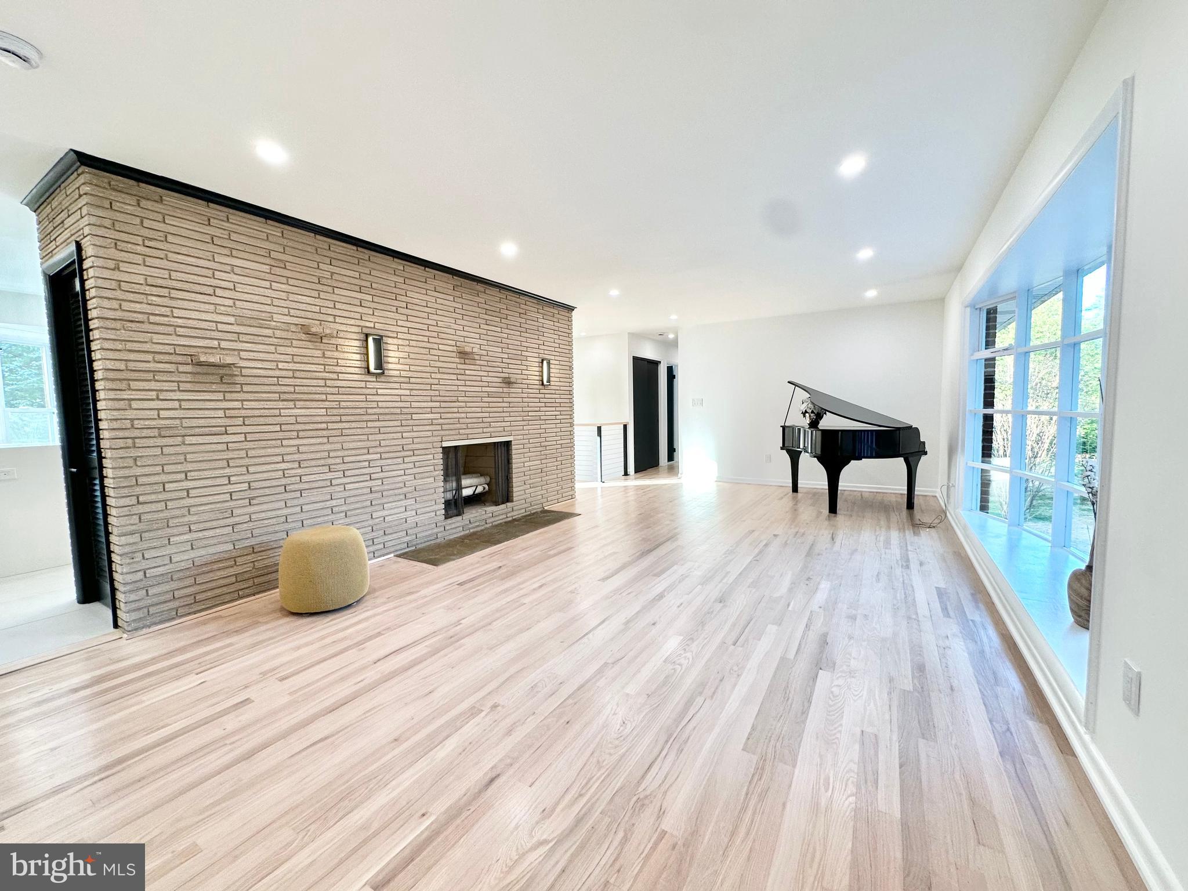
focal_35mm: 14
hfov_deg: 102.1
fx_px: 480
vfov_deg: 85.7
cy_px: 446
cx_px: 594
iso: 100
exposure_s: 1/125
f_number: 2.2
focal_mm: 2.22
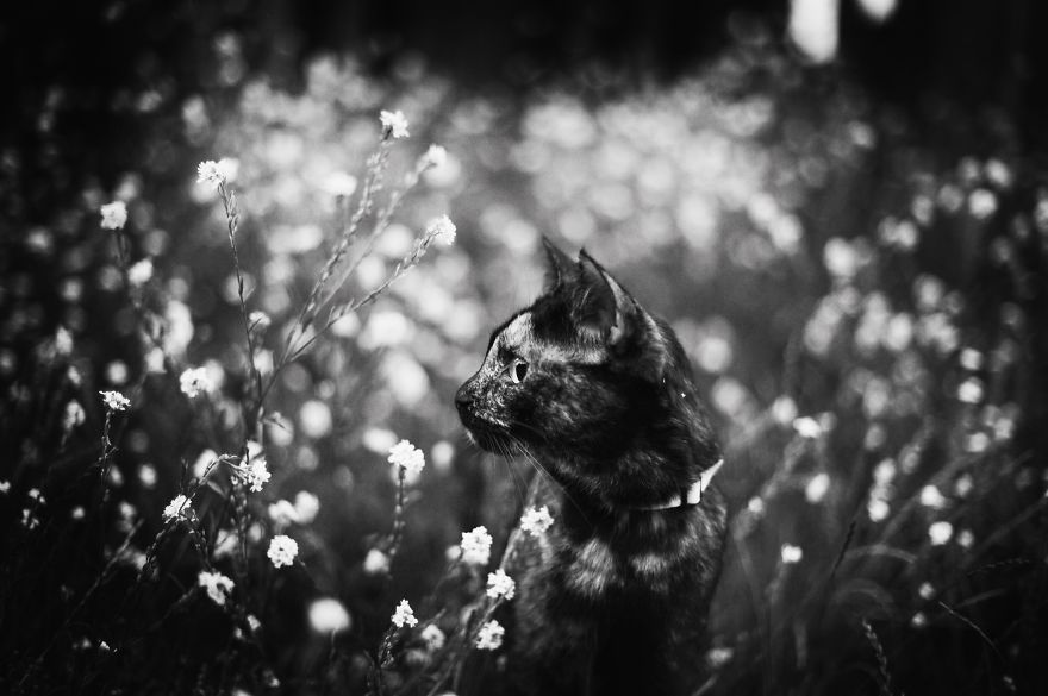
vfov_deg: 26.9
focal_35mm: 50
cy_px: 348
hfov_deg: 39.6
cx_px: 524
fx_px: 1454
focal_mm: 50
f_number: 1.4
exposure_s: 1/80
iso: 1250
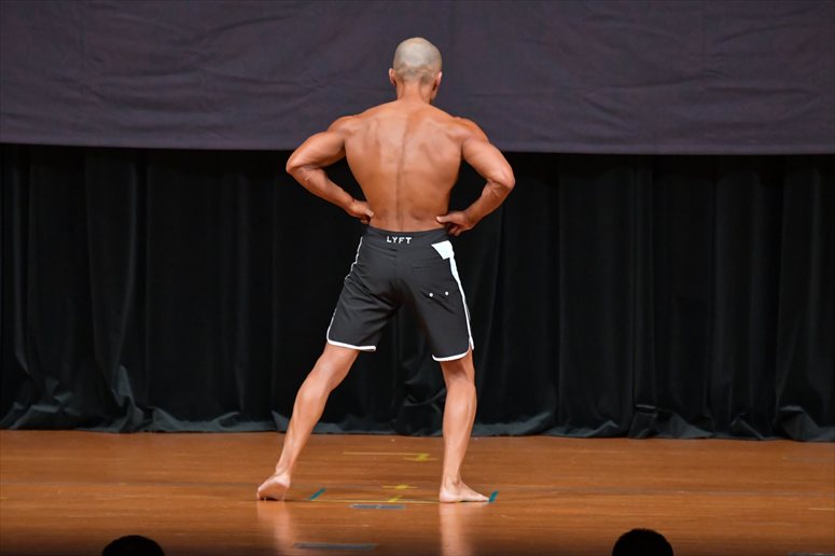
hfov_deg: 7.2
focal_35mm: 285
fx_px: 6607
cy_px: 278
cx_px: 418
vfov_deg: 4.8
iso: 5000
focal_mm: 190
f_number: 5.6
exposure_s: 1/400
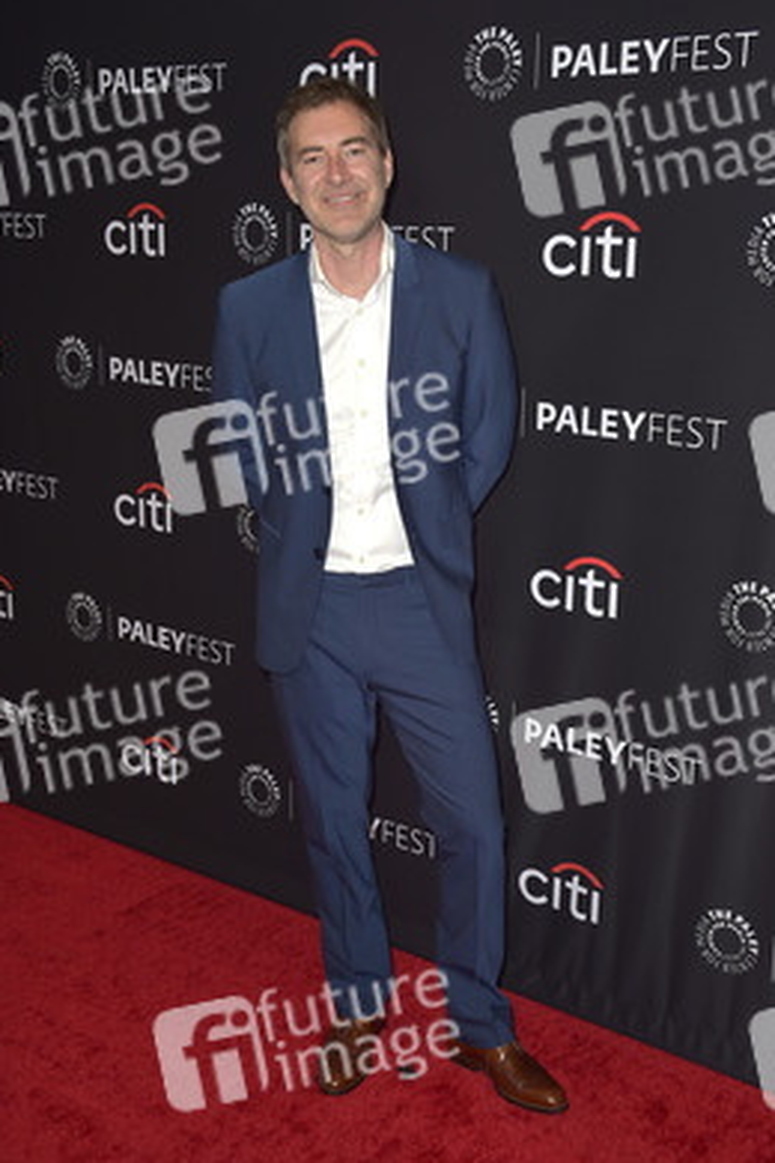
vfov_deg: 47.4
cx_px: 395
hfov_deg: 32.6
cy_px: 593
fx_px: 1324
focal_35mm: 41
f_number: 6.3
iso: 400
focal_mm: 40
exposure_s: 1/200
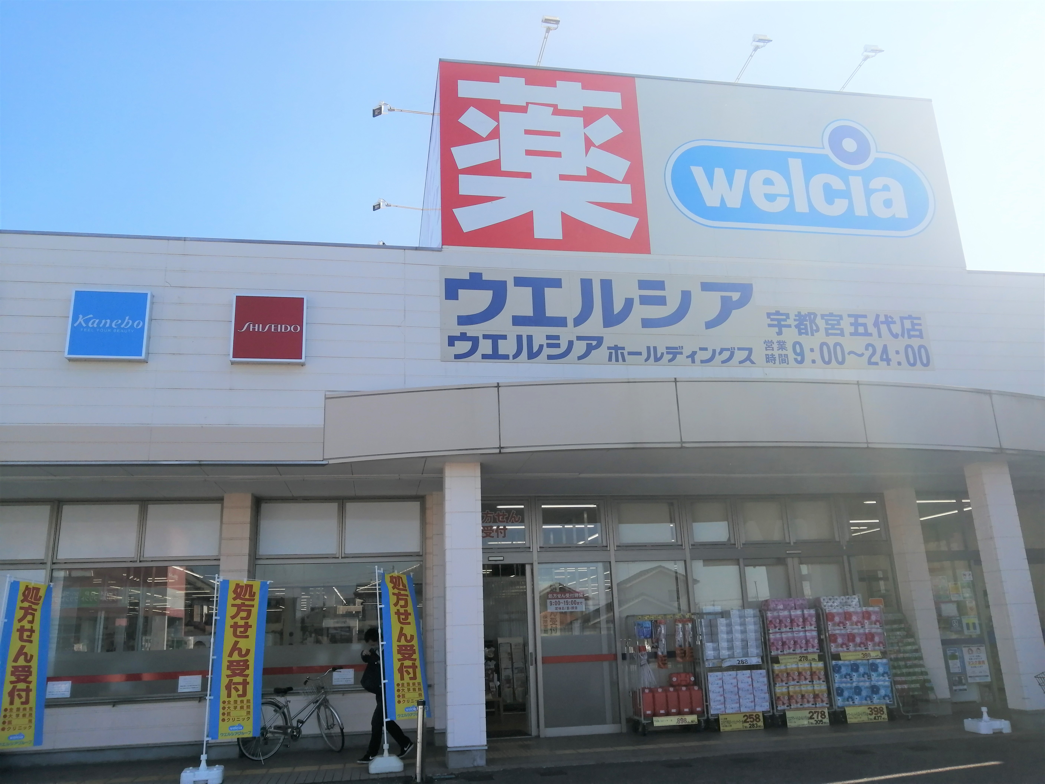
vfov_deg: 51.4
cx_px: 522
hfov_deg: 65.3
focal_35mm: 27
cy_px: 392
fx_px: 815
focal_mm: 3.62
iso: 50
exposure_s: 1/1095
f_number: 1.8
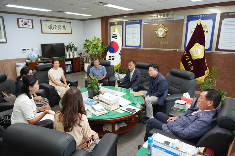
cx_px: 118
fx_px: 157
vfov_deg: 53.1
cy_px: 78
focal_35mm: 24
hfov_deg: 73.7
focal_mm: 24
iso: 640
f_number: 4
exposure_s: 1/60
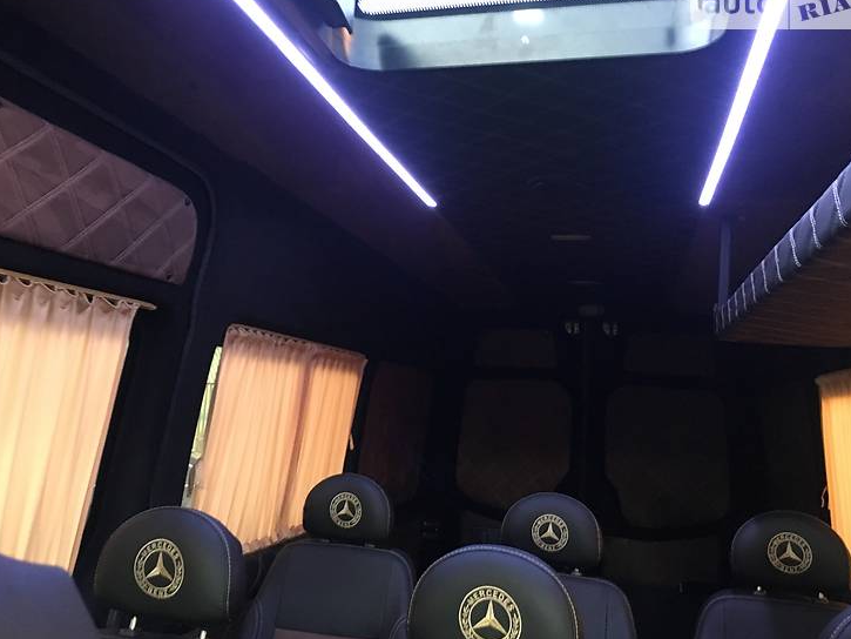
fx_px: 787
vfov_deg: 44.2
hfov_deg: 56.8
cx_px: 407
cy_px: 317
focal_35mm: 32
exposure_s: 1/17
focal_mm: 4.2
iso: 250
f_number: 2.2
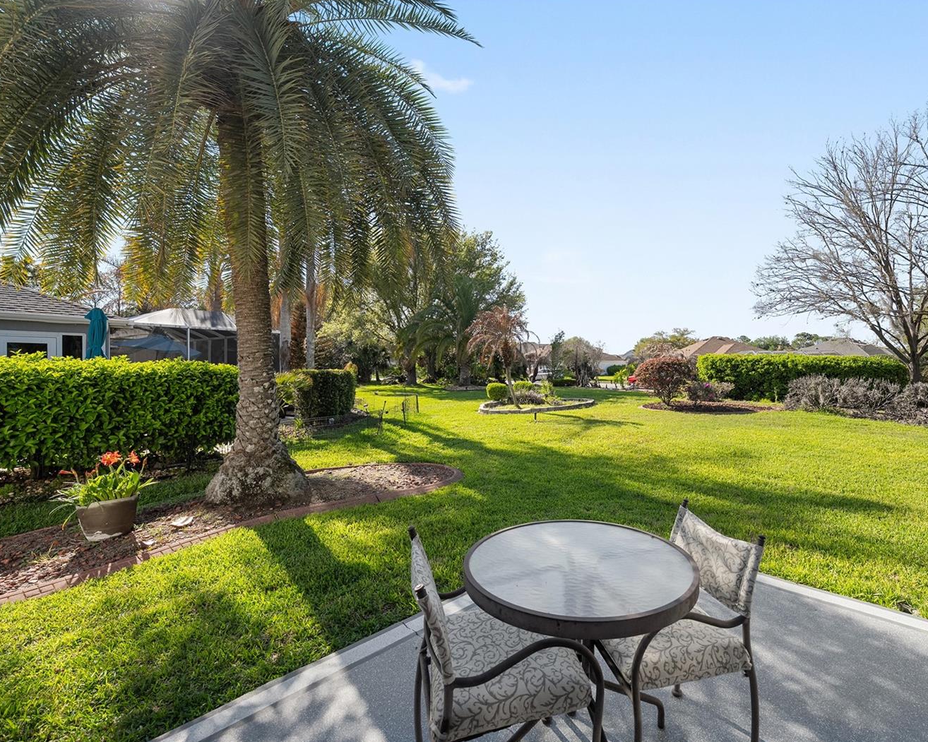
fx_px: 439
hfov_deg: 92.1
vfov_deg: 80.4
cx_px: 547
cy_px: 371
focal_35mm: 16
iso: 250
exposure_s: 1/500
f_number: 8
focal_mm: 14
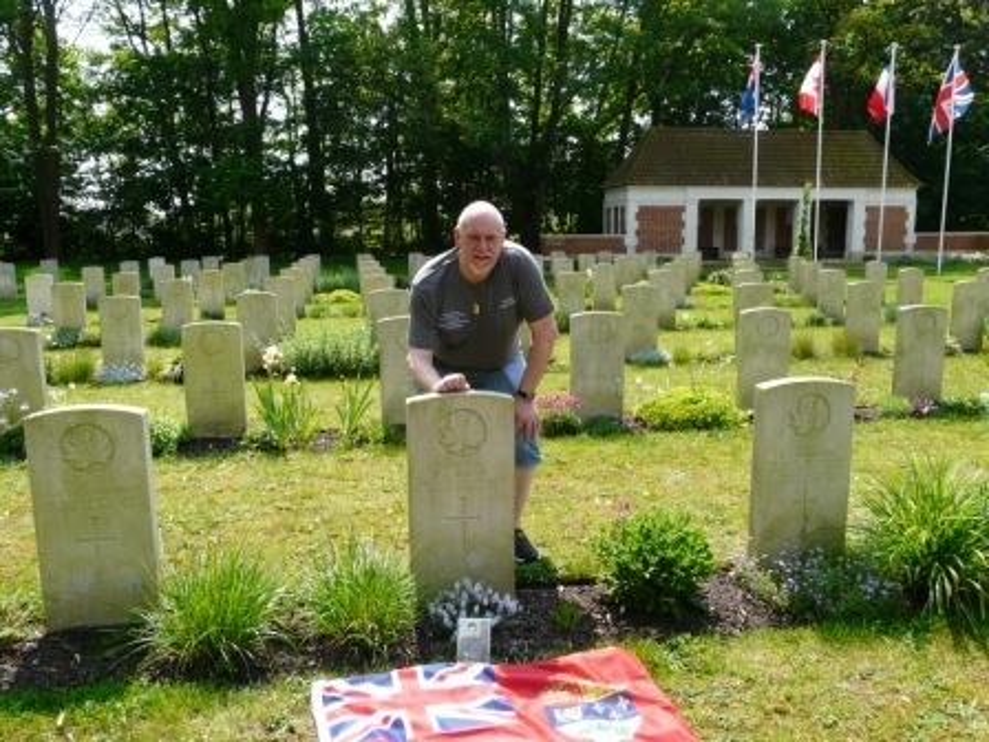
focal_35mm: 29
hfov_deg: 61.7
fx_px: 829
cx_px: 494
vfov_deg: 48.2
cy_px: 371
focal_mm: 4.7
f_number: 4.5
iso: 100
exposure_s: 1/200
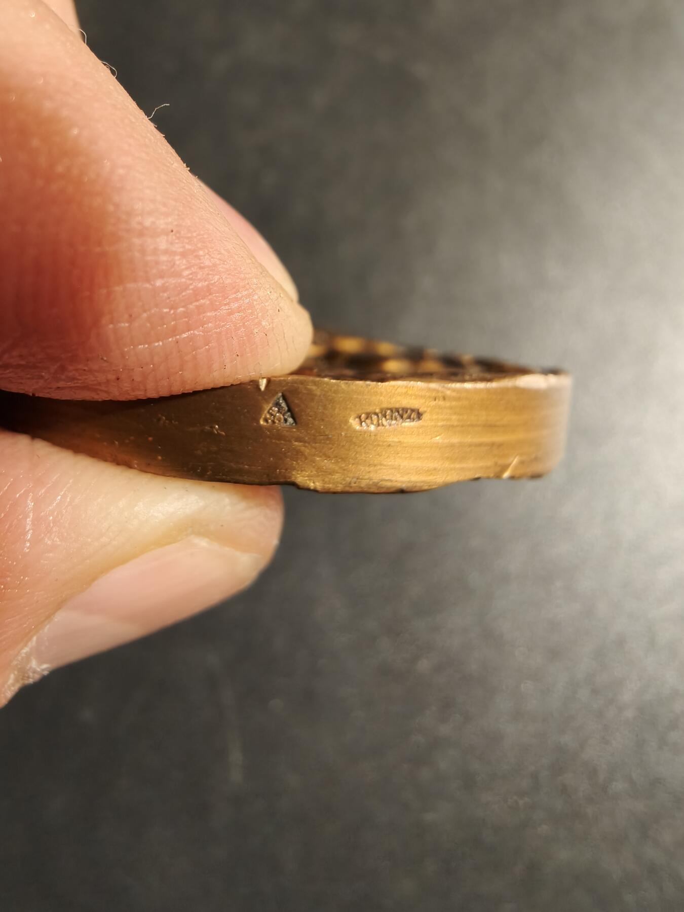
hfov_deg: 58.9
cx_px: 342
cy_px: 456
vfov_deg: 73.9
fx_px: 606
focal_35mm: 23
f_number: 2
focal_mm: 2.32
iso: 200
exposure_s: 1/82.2
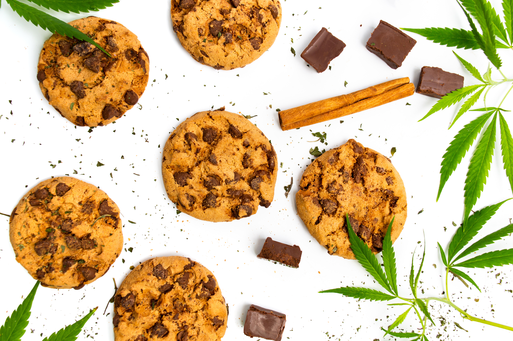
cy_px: 170
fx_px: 555
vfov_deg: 34.1
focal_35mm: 39
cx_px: 256
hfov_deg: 49.6
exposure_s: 1/125
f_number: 6.3
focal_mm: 26
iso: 200
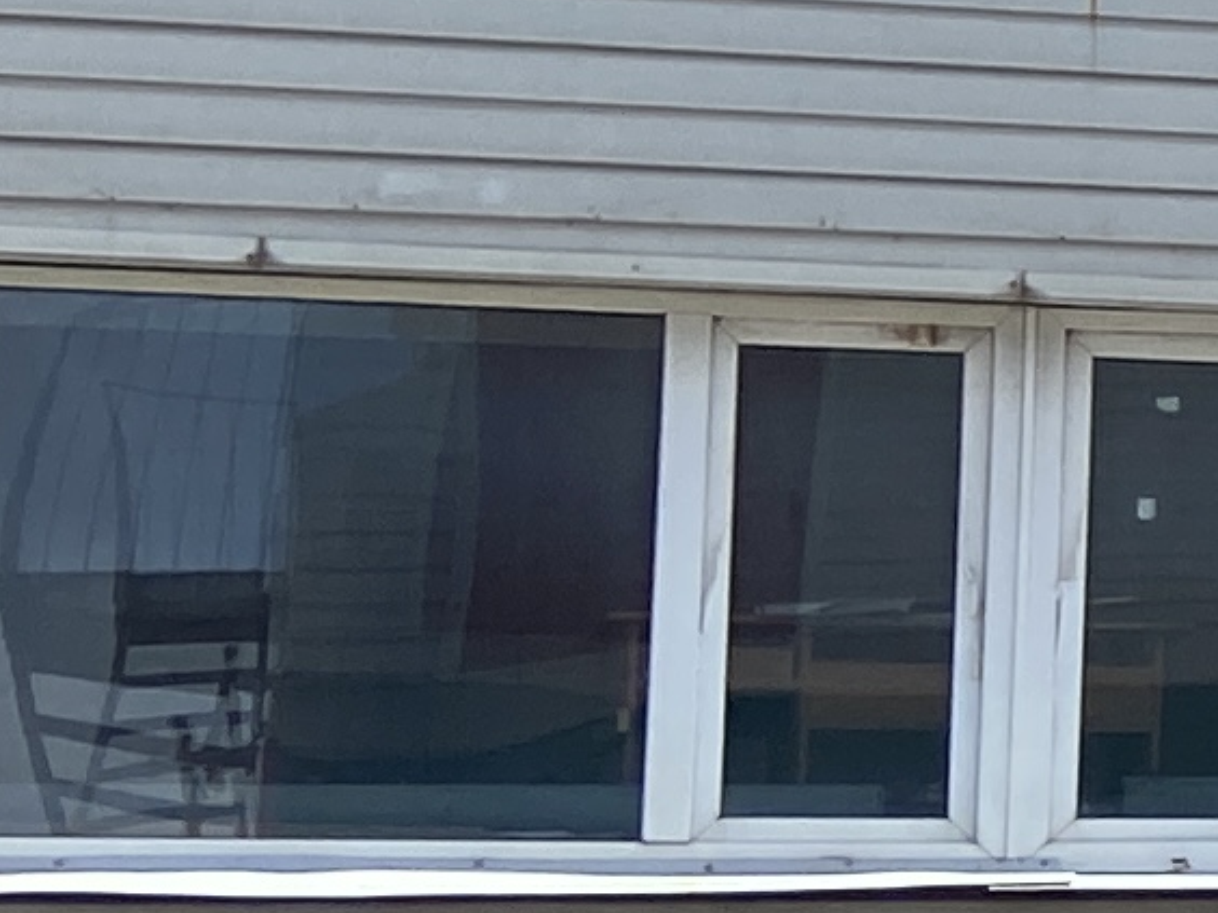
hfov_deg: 8.7
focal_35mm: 186
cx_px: 3714
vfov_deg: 8.0
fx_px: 6545
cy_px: 298
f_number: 1.8
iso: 32
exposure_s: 1/2410
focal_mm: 4.25
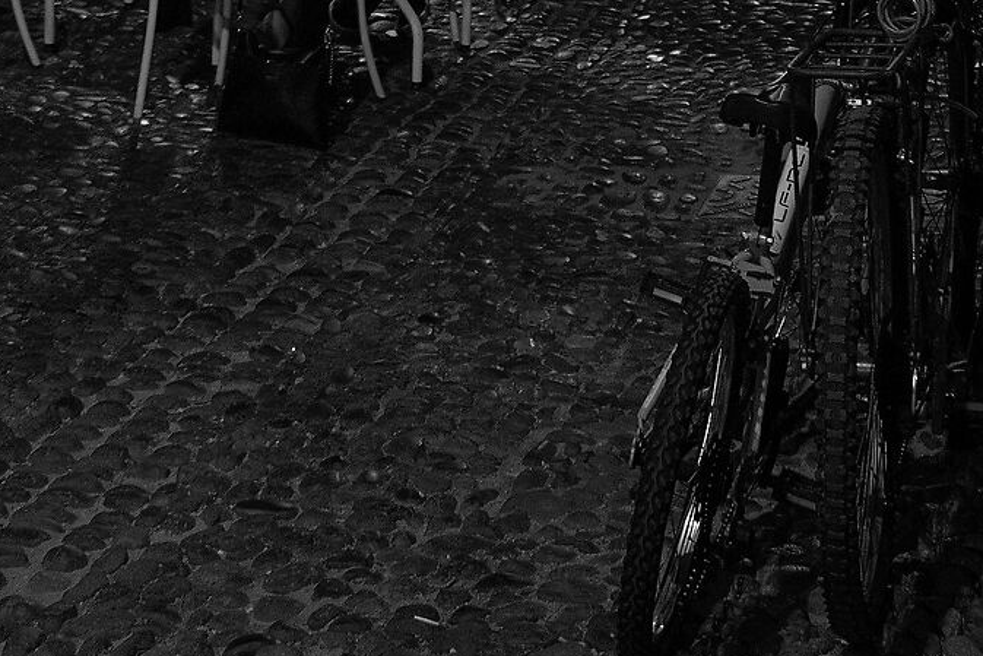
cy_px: -492
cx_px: 575
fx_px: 2922
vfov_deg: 11.9
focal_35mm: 107
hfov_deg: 19.1
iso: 100
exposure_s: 1/4
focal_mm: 20
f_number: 3.8
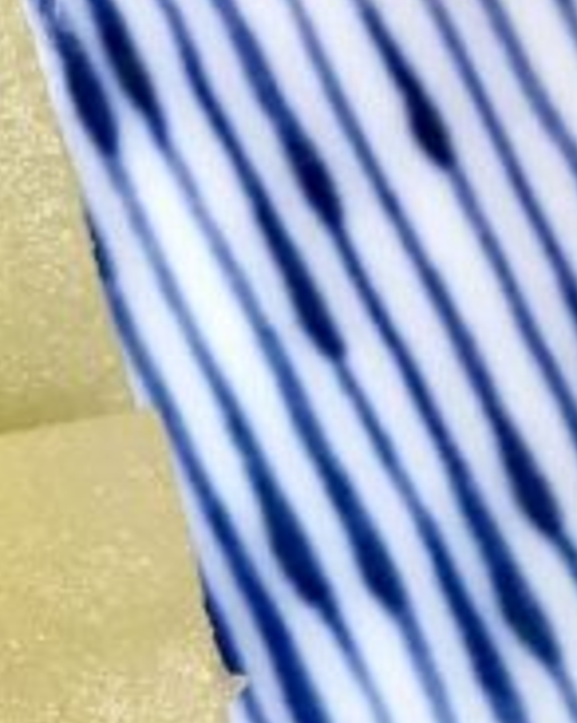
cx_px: -447
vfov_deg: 11.2
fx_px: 3528
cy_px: 1104
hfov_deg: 9.0
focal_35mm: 165
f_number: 2.2
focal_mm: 4.15
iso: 50
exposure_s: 1/30
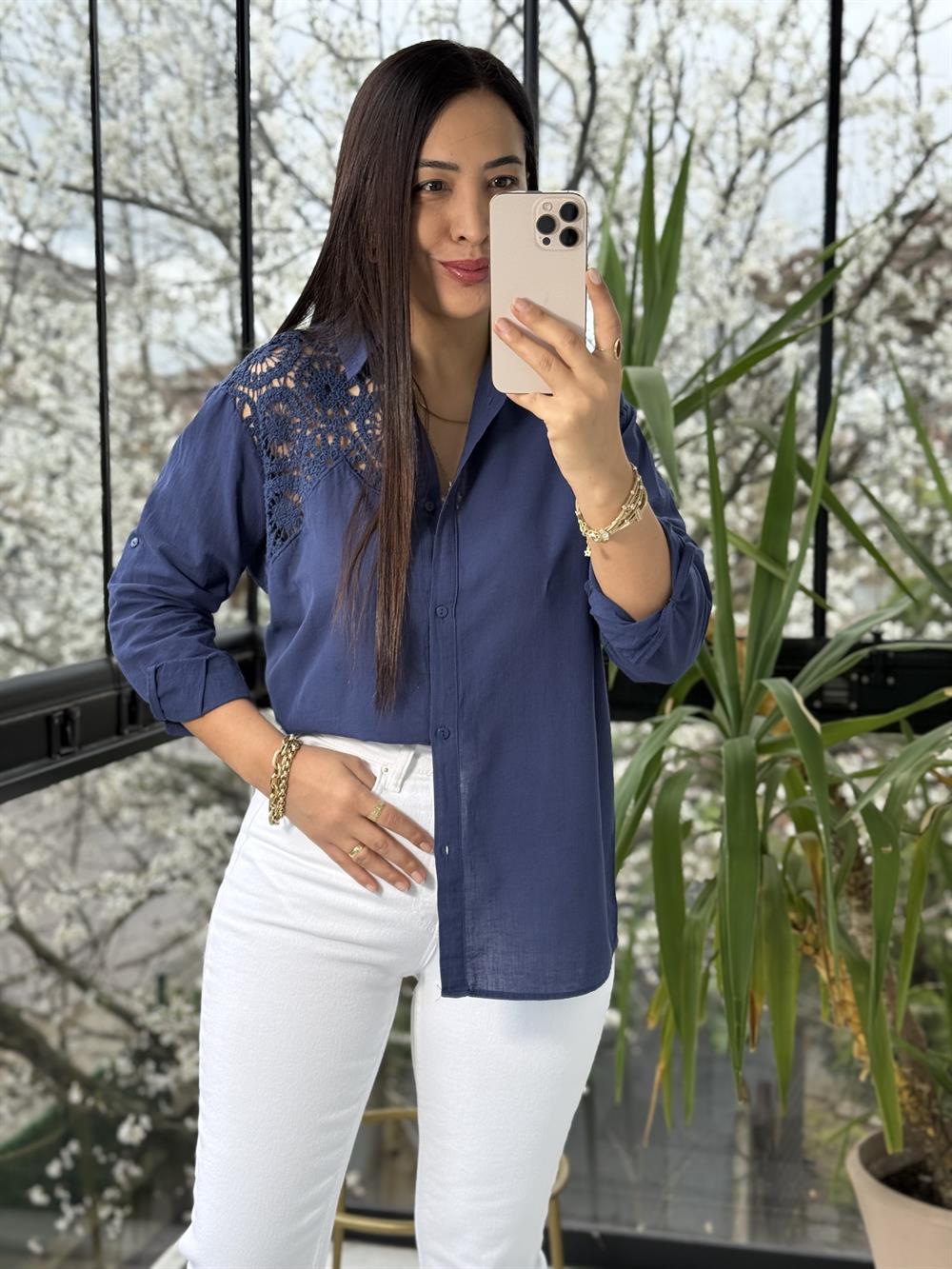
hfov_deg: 30.3
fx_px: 1760
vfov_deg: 39.7
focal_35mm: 48
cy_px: 634
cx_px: 476
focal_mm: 6.76
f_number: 1.78
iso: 100
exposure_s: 1/201
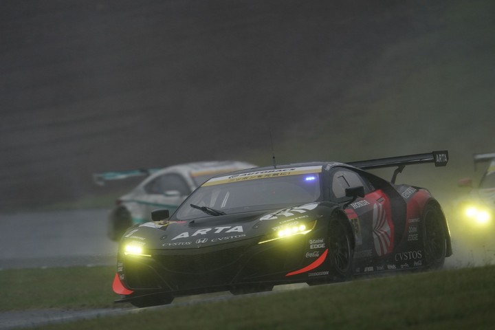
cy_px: 165
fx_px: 8249
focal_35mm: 600
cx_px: 248
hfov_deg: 3.4
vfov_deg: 2.3
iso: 800
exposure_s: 1/400
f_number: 6.3
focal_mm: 600
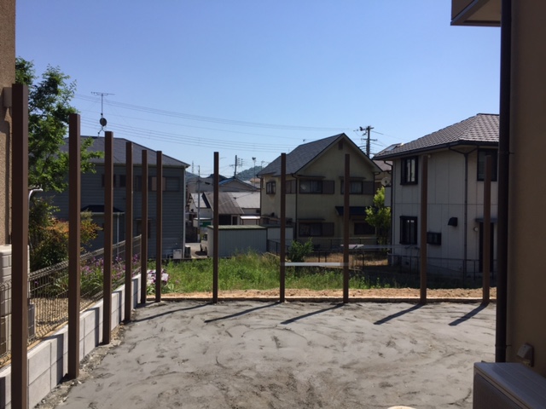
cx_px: 273
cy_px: 204
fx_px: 457
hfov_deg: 61.7
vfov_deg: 48.2
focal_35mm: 29
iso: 32
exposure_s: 1/2825
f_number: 2.2
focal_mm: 4.15
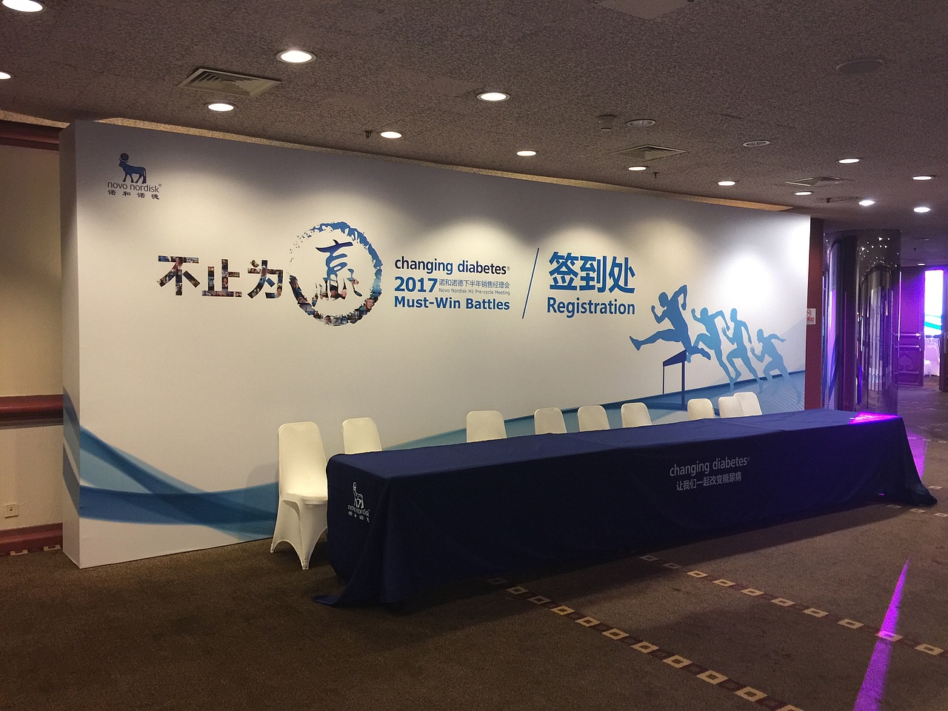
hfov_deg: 61.7
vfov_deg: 48.2
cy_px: 356
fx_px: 794
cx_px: 474
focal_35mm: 29
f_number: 2.2
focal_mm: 4.15
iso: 125
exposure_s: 1/8
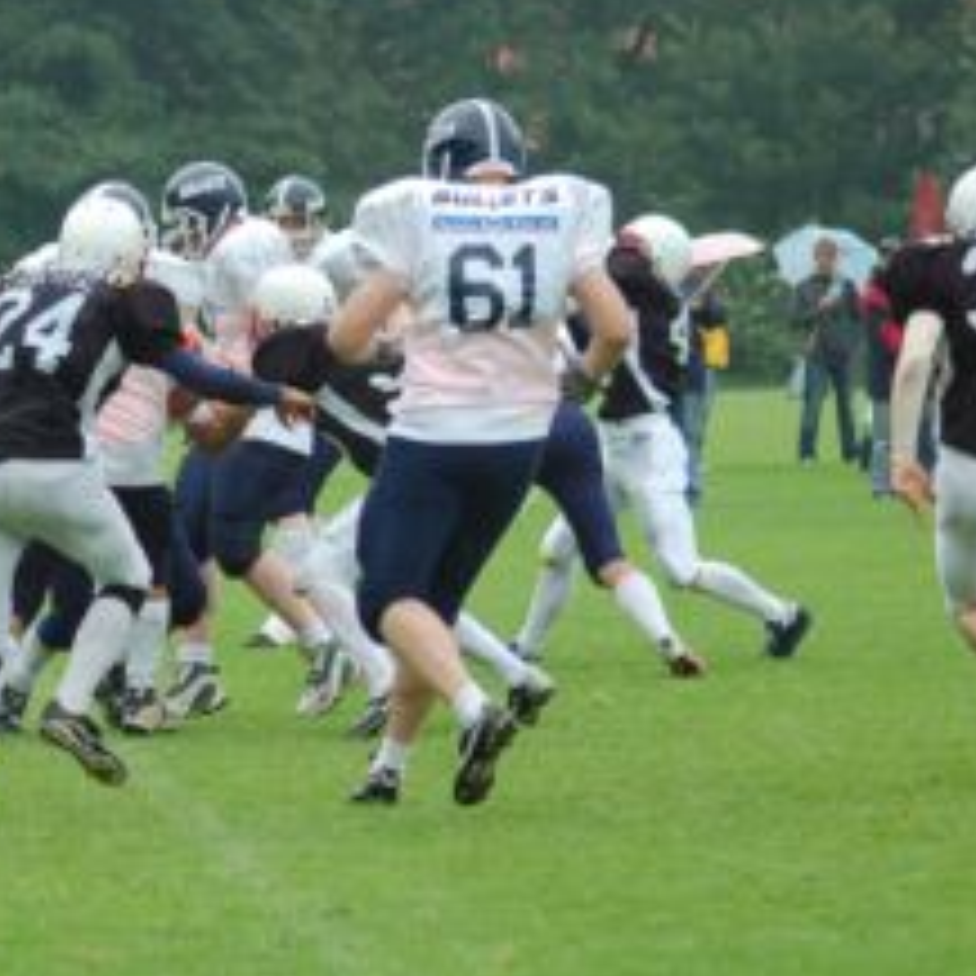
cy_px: 396
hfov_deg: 6.6
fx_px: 8485
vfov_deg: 6.6
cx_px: 236
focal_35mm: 266
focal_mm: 100
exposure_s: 1/800
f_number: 4.2
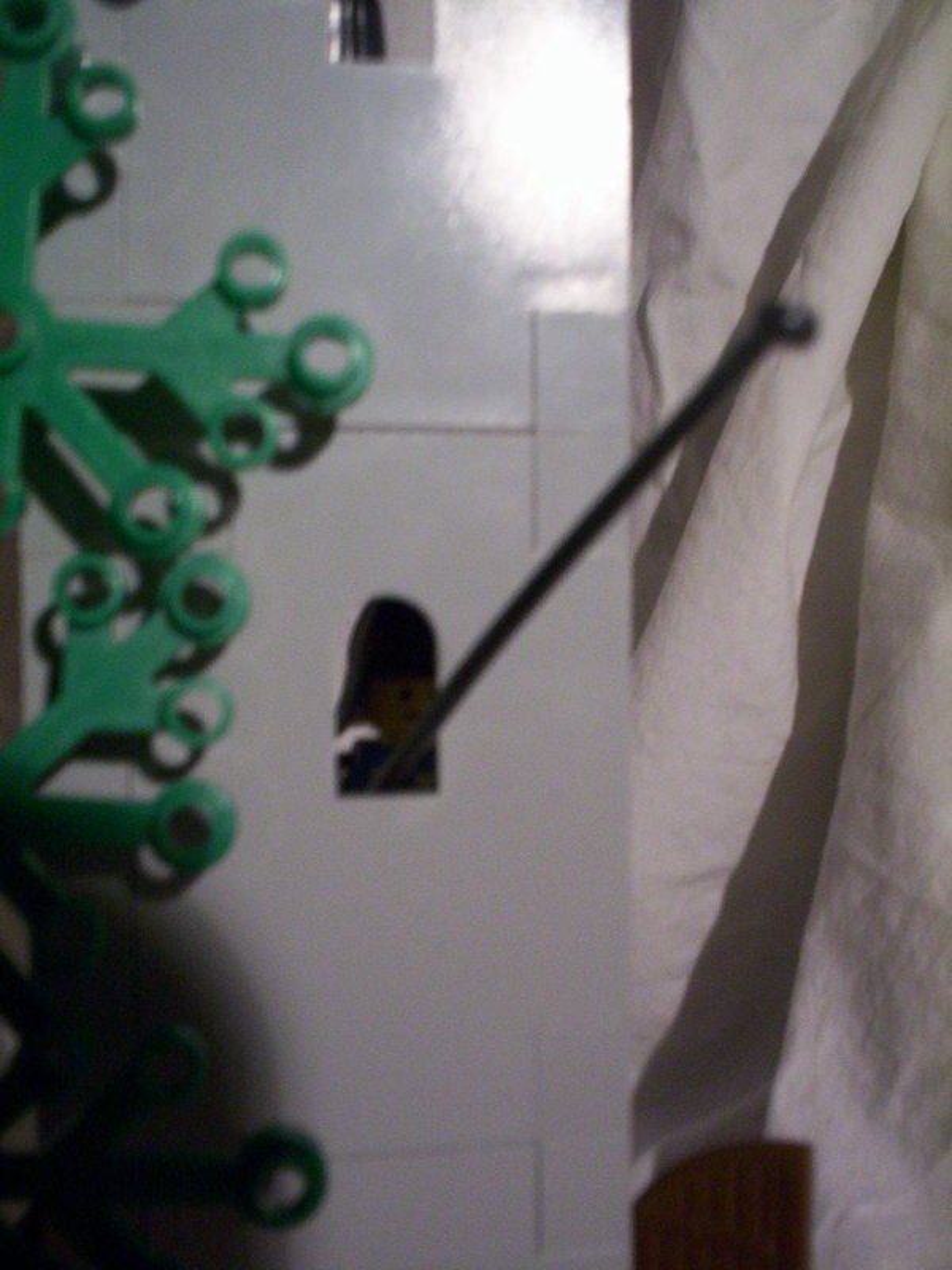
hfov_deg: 37.7
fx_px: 1393
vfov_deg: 49.0
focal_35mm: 38
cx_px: 476
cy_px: 635
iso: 200
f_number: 4.5
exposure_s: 1/13.1
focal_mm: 4.99
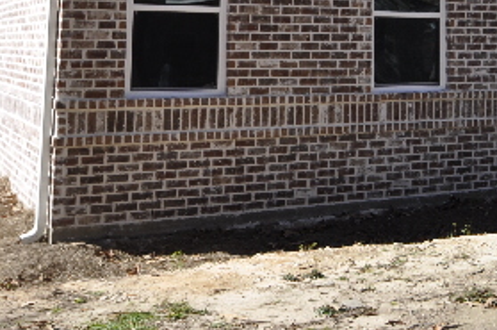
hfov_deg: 30.2
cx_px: 428
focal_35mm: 64
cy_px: -78
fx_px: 888
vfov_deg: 19.6
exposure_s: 1/320
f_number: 9
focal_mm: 15
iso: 200
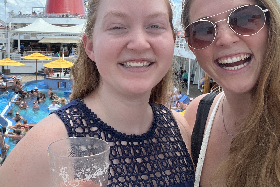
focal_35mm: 40
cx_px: 77
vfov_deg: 33.2
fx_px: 311
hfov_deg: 47.0
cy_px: 65
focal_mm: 2.71
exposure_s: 1/458
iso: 32
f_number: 2.2
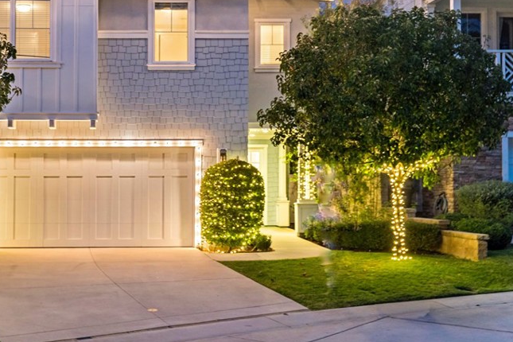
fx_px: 776
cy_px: 101
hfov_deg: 35.8
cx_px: 134
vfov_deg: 24.7
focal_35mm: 54
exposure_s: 1/80
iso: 1250
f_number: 2.8
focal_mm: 34.3
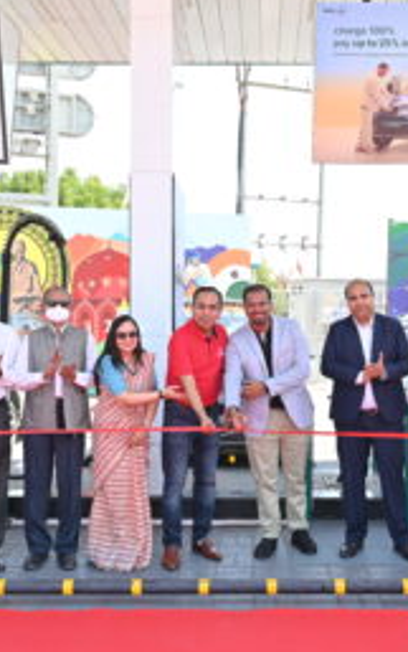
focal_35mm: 45
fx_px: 799
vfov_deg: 44.3
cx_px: 241
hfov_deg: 28.6
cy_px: 325
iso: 160
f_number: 5
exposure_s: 1/200
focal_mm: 27
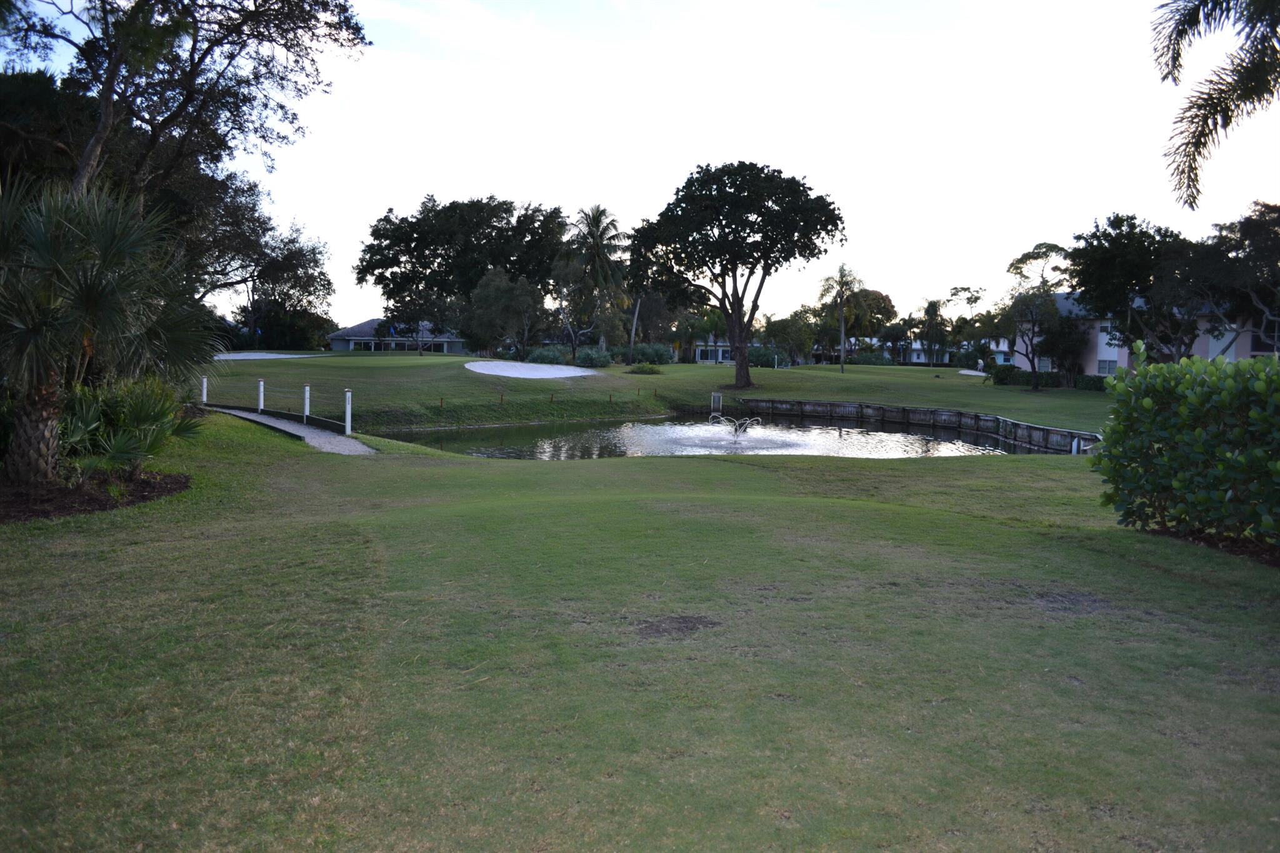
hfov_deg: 67.4
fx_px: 960
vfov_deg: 47.9
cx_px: 640
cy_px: 426
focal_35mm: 27
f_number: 4
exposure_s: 1/125
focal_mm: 18
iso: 100
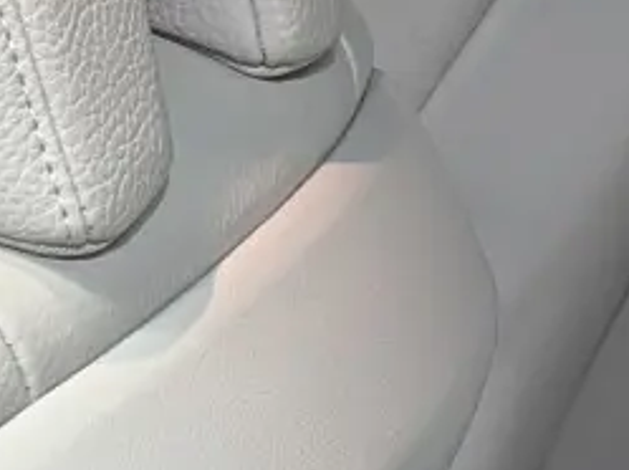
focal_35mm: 278
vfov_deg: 5.1
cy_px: 1296
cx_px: 1521
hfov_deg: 6.8
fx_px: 5044
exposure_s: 1/50
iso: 160
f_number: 1.78
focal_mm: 6.76
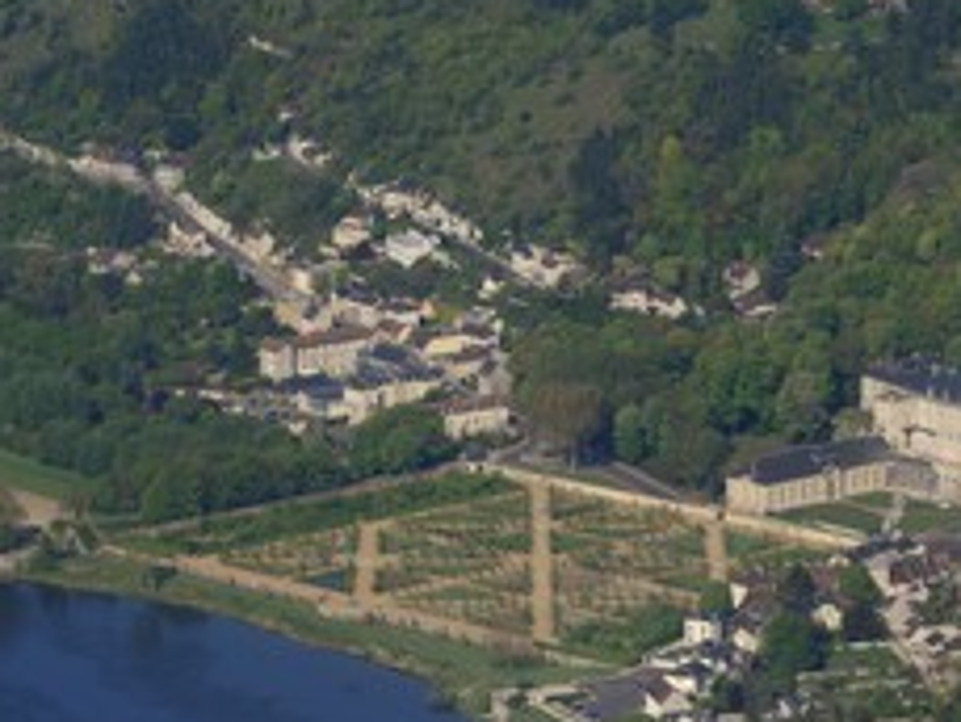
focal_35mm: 273
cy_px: 407
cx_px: 676
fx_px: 7583
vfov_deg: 5.4
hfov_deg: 7.2
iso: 400
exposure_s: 1/1000
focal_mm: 155
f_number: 8
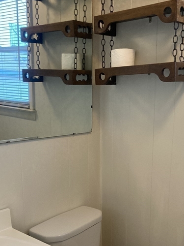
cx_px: 103
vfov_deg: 42.9
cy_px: 175
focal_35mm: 43
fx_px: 305
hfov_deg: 33.6
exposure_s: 1/60
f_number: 1.8
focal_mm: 3.99
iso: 320
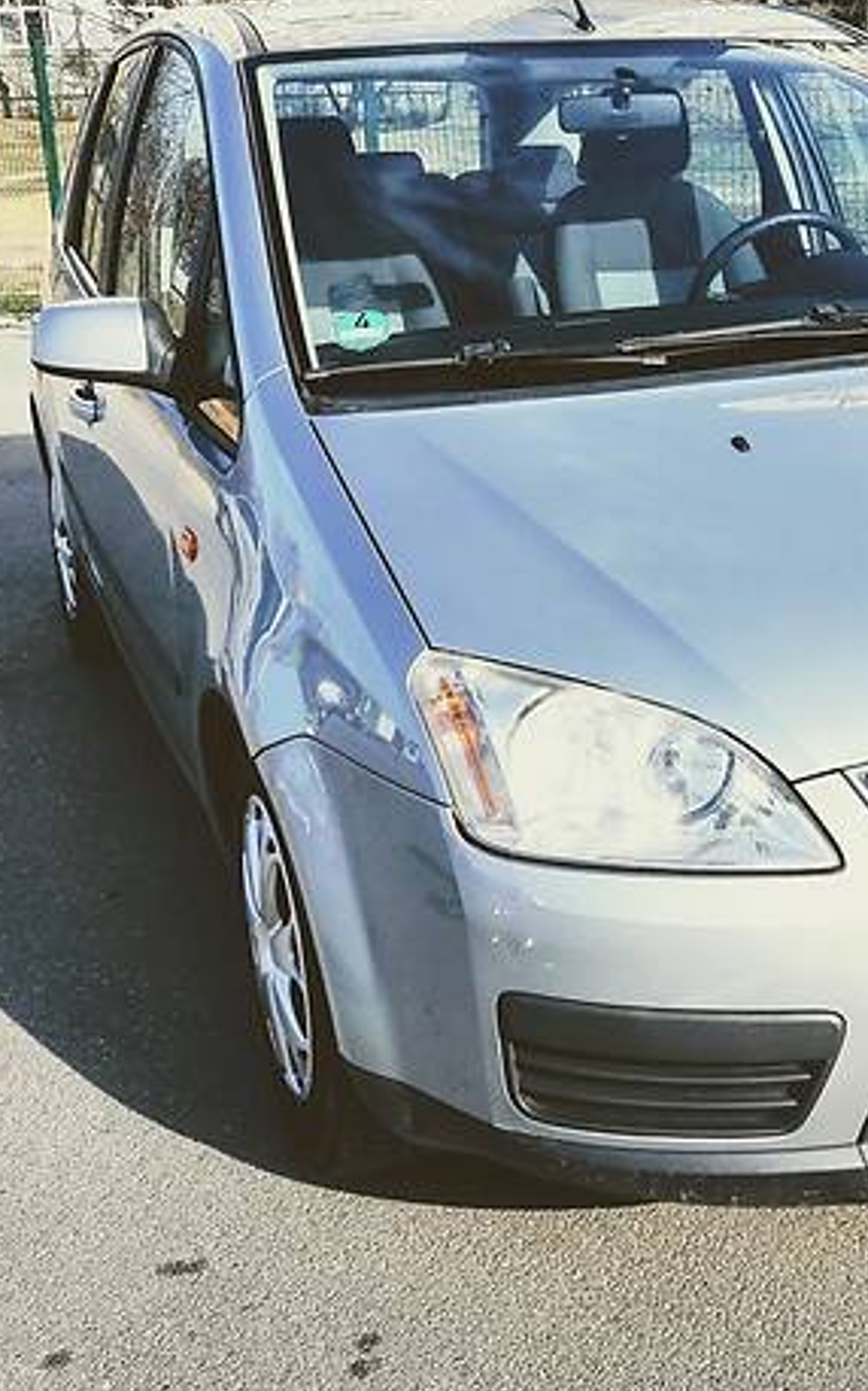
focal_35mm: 50
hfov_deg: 24.8
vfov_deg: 40.2
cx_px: 829
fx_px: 1894
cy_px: 586
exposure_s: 1/777
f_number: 1.8
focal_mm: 4
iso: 50
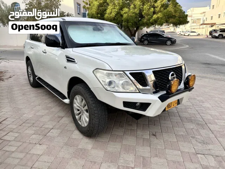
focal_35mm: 24
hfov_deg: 71.6
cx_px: 112
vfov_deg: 56.8
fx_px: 156
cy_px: 84
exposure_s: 1/1541
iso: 80
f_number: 1.78
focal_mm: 6.86
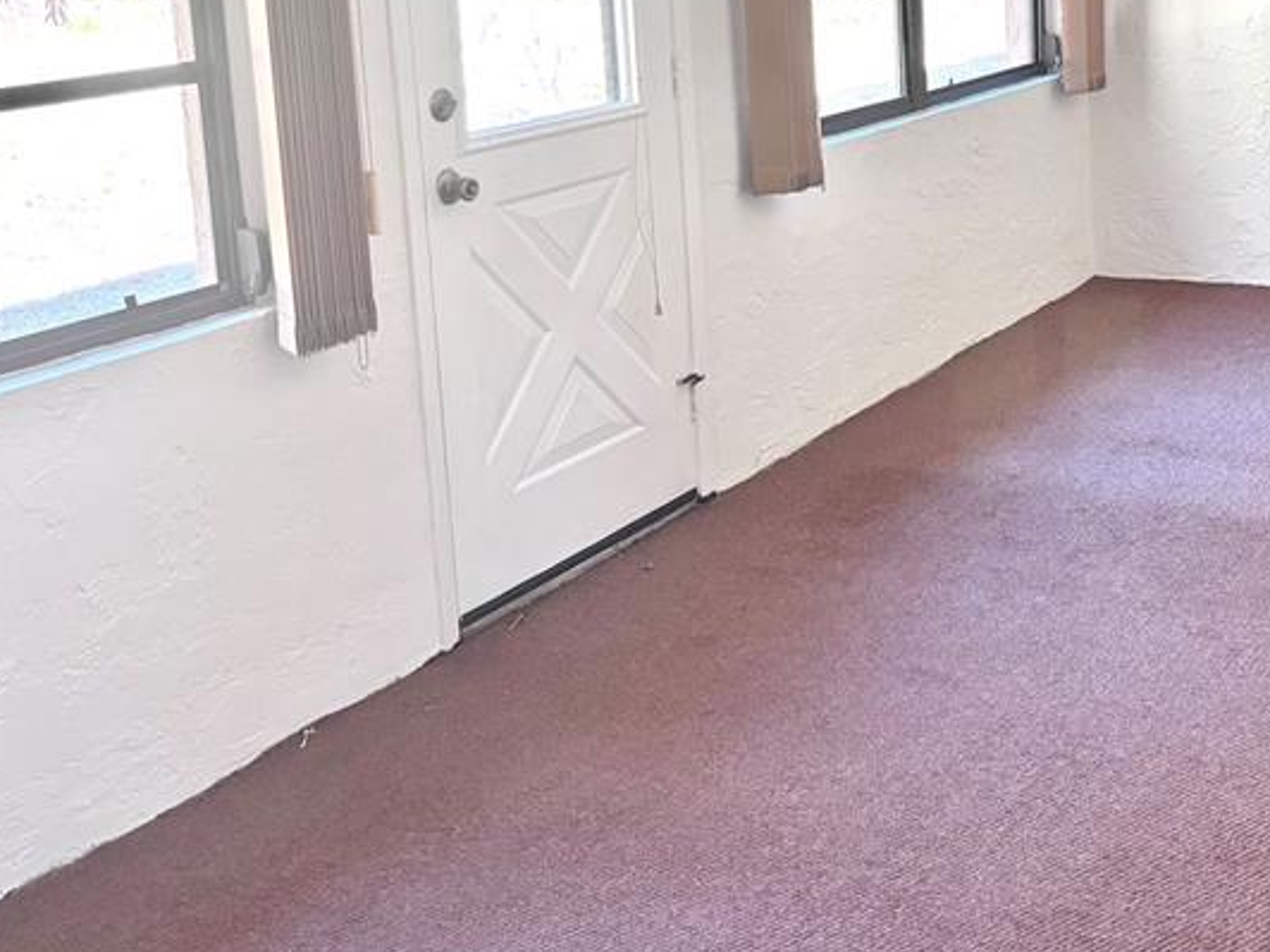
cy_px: 198
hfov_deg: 37.1
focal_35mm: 50
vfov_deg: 28.5
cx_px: 979
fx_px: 1834
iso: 125
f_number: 1.6
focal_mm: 5.96
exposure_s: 1/87
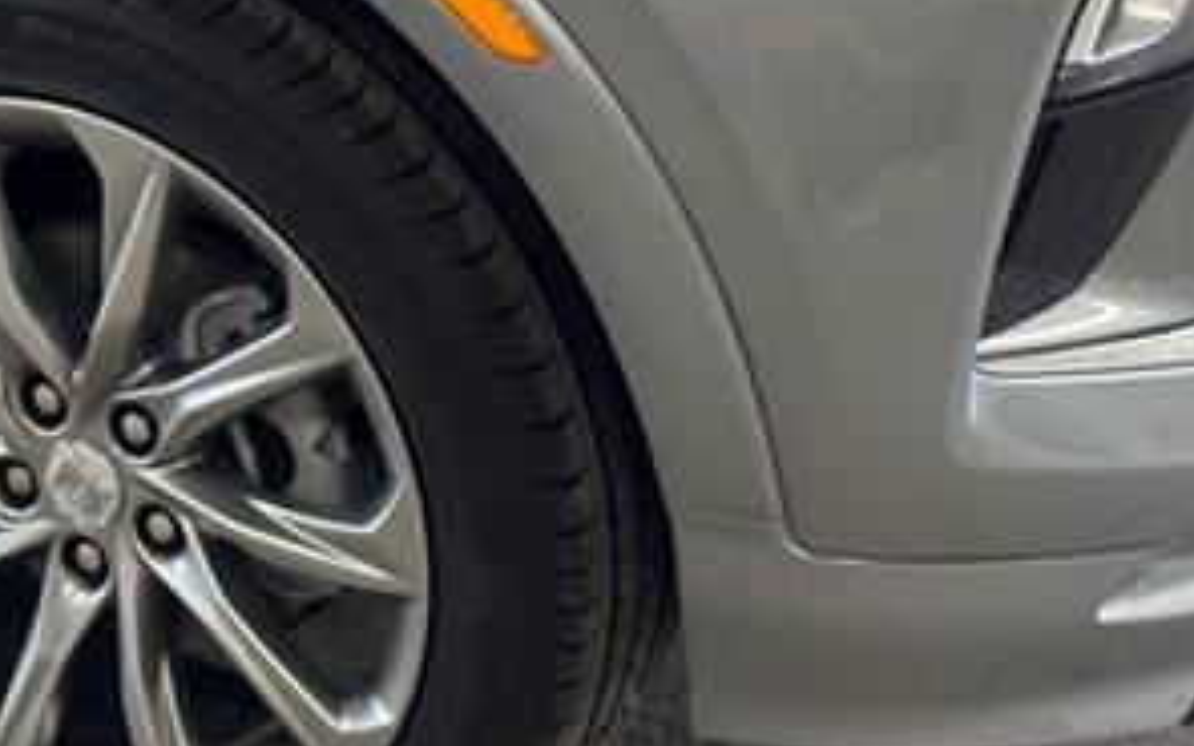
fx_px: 3579
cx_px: 234
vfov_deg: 11.9
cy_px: 468
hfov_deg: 18.8
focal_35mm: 110
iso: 160
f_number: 1.78
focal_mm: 6.76
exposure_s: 1/60
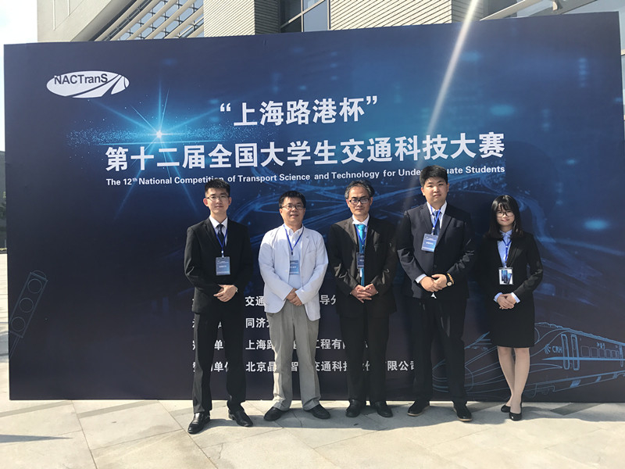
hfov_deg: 63.4
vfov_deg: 49.7
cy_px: 234
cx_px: 312
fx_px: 506
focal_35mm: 28
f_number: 1.8
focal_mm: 3.99
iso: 20
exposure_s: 1/1198
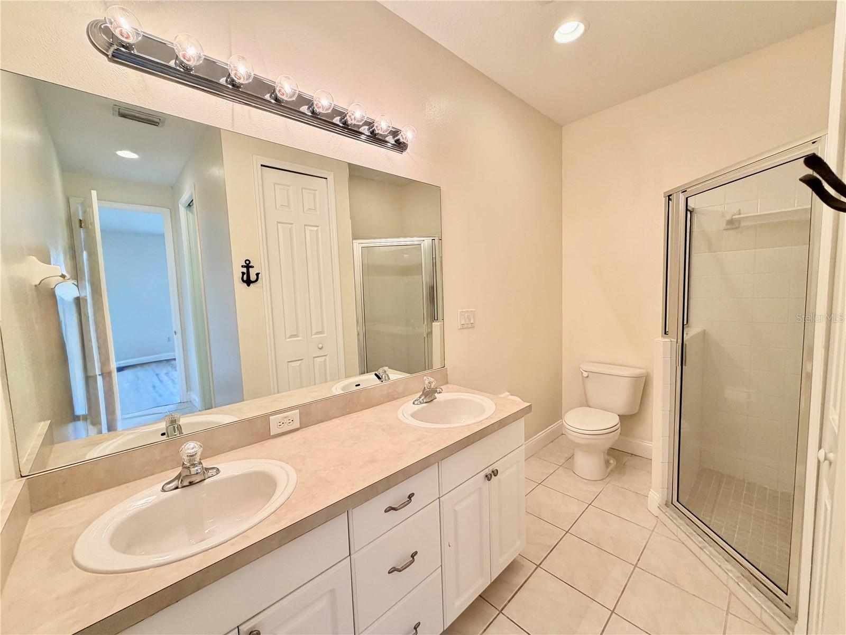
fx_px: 342
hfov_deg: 102.1
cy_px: 318
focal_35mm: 14
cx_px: 423
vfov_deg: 85.7
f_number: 2.2
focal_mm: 2.22
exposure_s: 1/120
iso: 125
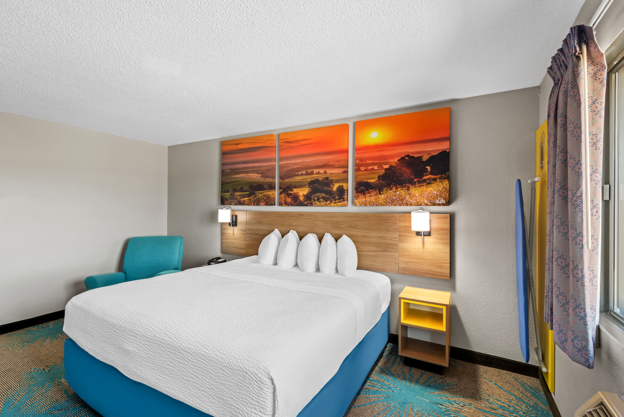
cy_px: 208
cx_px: 312
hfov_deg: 96.7
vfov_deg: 73.8
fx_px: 277
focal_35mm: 16
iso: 200
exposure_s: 1/1.25
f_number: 9
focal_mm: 16
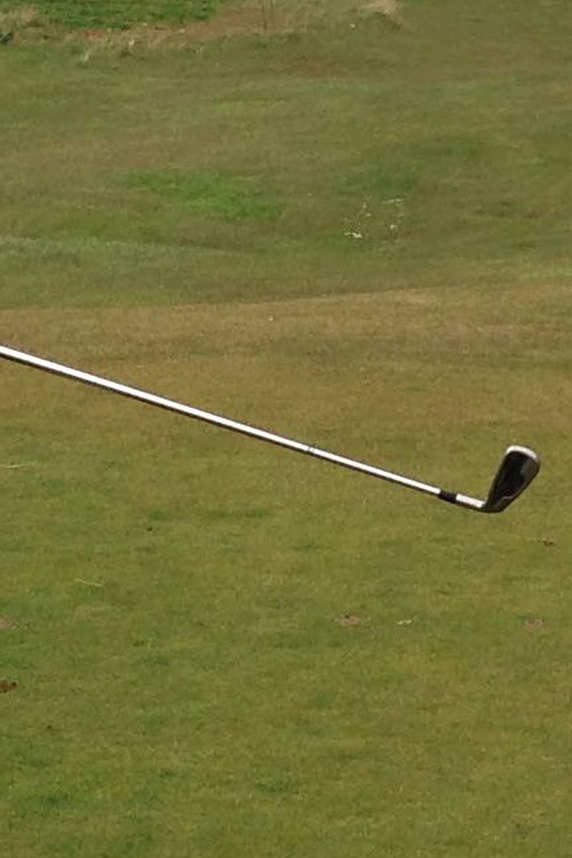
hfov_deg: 7.9
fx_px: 4149
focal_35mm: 174
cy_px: 236
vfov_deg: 11.8
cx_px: 169
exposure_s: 1/140
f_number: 2.4
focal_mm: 4.13
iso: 50
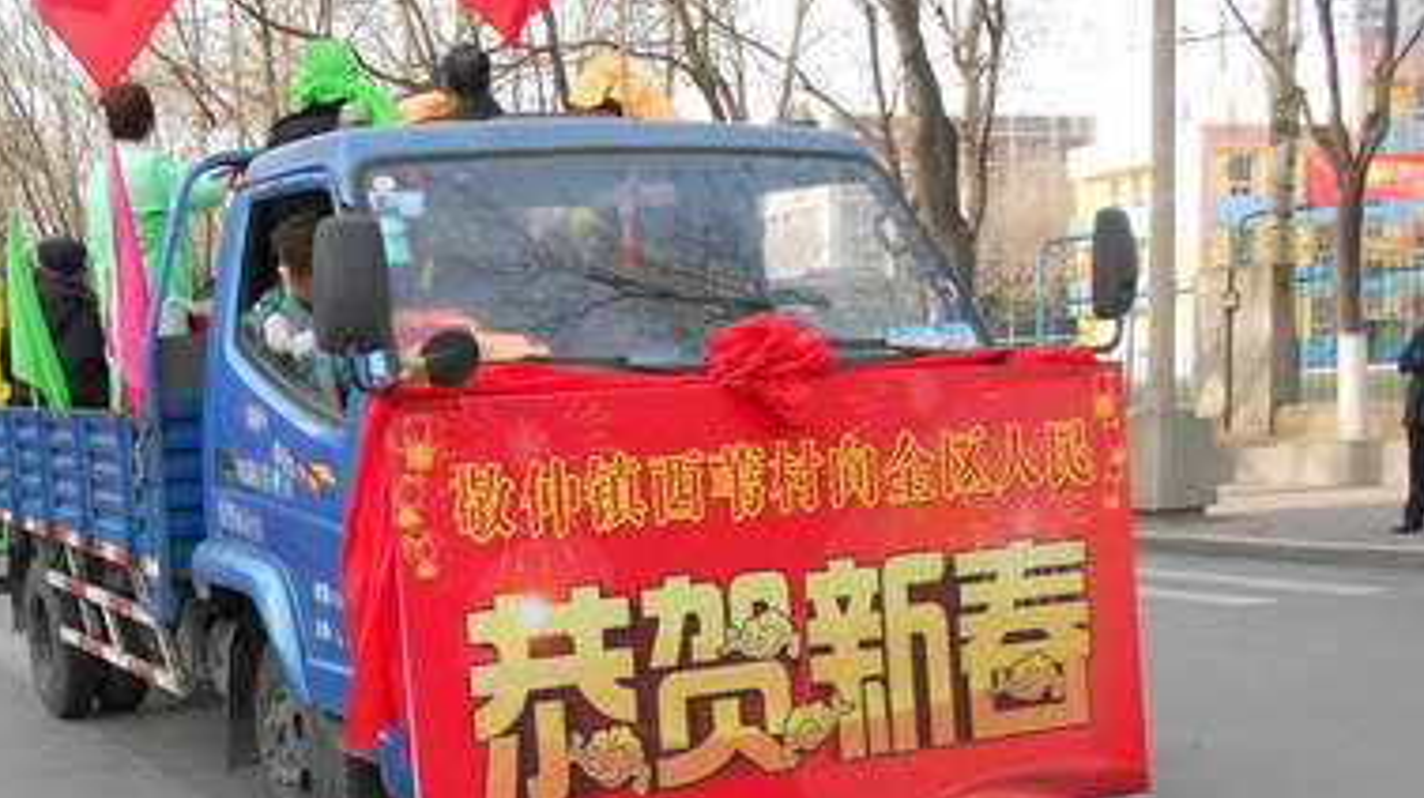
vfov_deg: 26.0
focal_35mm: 45
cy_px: 632
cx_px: 298
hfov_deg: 43.5
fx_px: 1698
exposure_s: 1/800
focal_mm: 4.6
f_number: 3.2
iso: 400
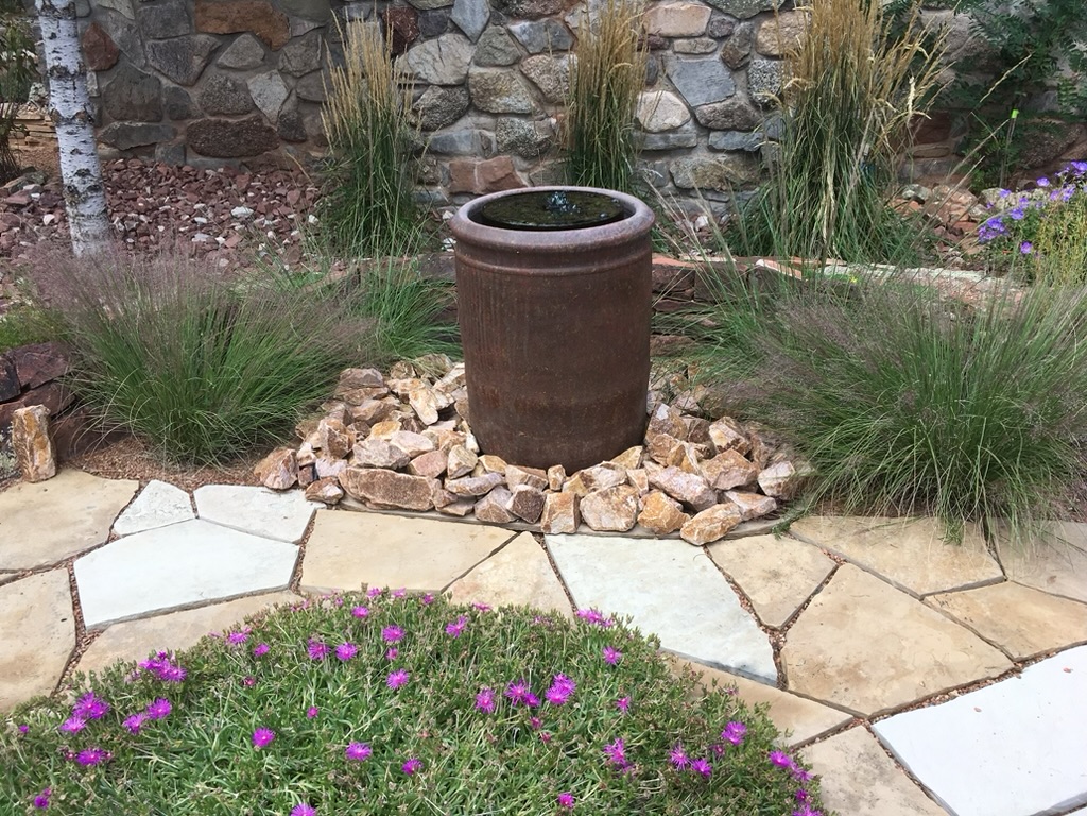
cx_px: 544
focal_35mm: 29
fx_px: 911
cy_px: 408
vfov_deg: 48.2
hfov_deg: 61.7
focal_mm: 4.15
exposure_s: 1/484
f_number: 2.2
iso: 25
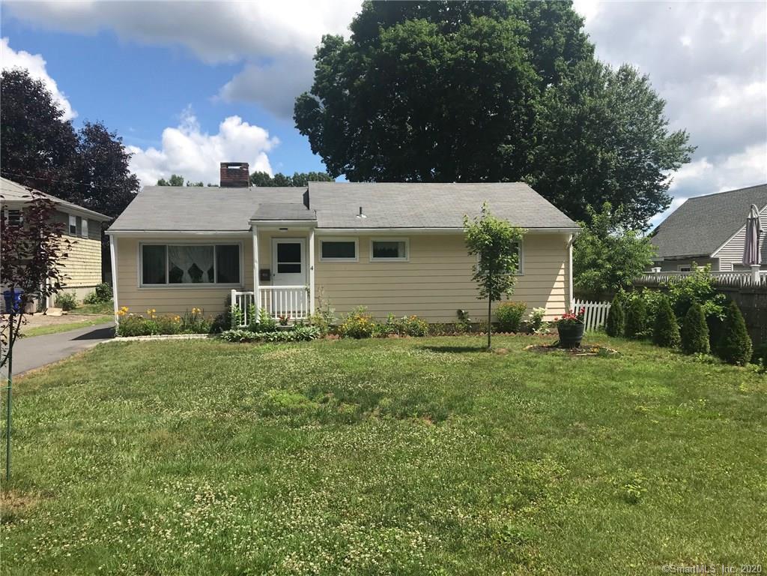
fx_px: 620
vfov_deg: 49.7
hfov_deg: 63.4
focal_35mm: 28
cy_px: 288
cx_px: 384
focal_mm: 3.99
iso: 20
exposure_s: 1/2083
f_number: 1.8
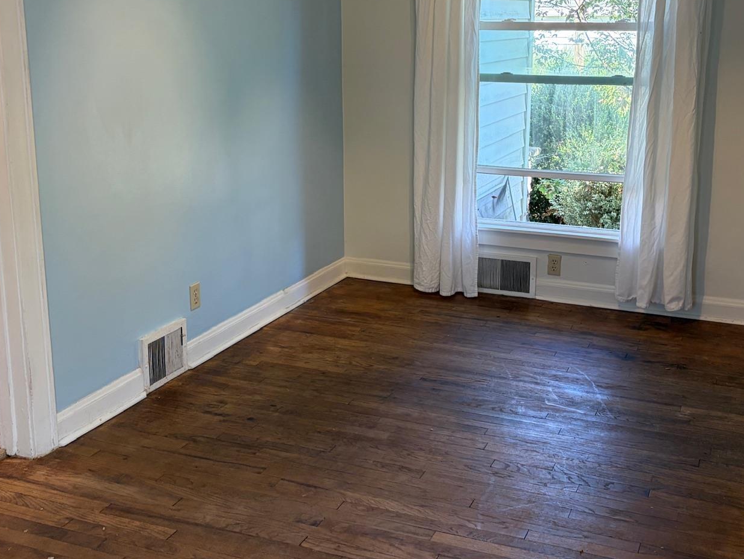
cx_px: 404
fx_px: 924
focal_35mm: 43
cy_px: 213
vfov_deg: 33.5
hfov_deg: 43.8
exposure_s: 1/133
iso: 125
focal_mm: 5.96
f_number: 1.6
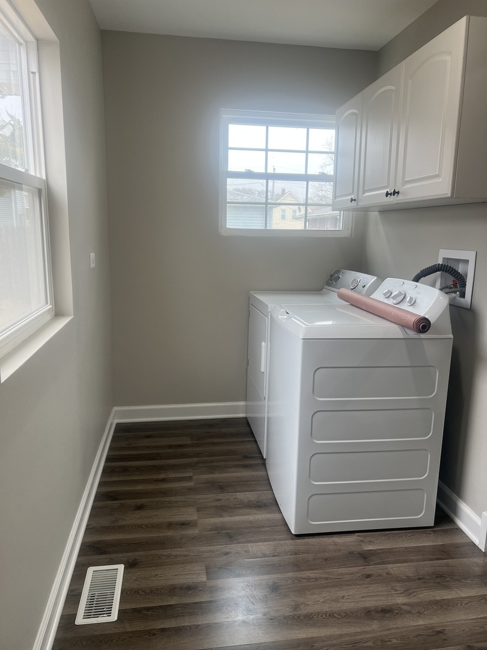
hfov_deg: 53.1
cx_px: 244
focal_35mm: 26
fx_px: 488
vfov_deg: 67.3
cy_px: 325
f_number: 1.5
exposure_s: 1/159
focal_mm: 5.7
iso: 64
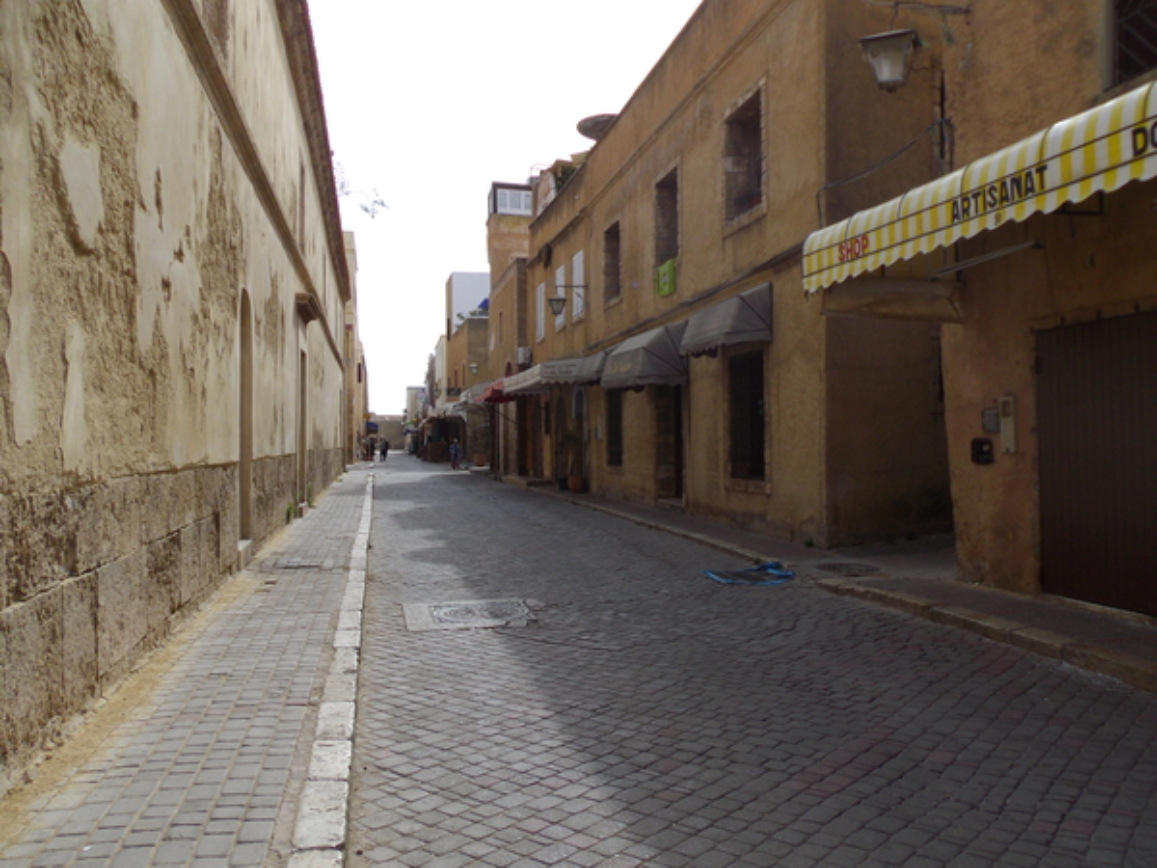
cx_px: 578
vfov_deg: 49.7
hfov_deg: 63.4
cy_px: 434
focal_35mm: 28
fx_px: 936
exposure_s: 1/1000
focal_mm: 5
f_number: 3.1
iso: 100
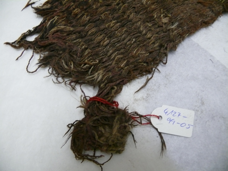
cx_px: 114
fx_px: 231
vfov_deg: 40.7
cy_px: 86
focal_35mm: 35
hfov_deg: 52.6
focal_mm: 7.4
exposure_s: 1/20
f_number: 2.8
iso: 400
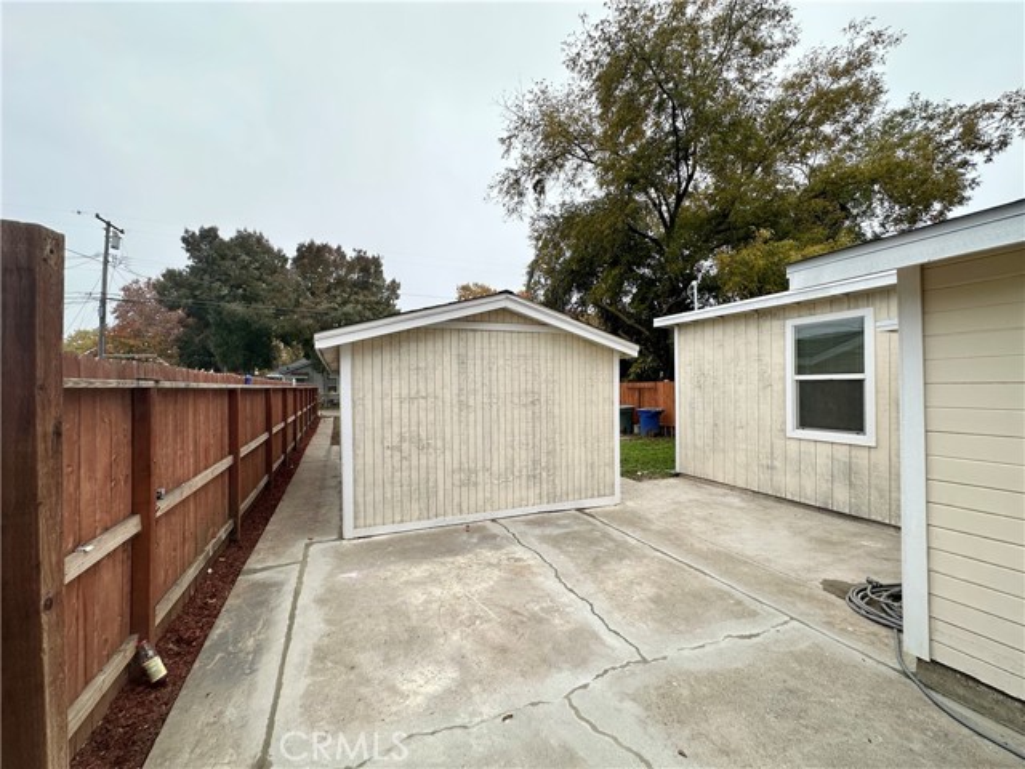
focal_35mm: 14
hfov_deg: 102.1
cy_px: 384
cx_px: 512
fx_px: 415
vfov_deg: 85.7
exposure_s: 1/500
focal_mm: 2.22
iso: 40
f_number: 2.2
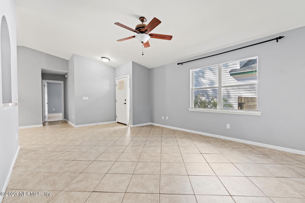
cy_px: 102
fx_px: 136
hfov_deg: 96.7
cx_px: 152
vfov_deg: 73.7
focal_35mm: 16
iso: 320
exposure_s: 1/4
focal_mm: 16
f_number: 8
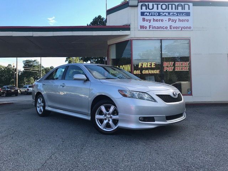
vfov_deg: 49.7
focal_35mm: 28
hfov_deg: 63.4
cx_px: 114
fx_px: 184
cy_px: 86
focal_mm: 3.99
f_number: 1.8
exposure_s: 1/567
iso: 20
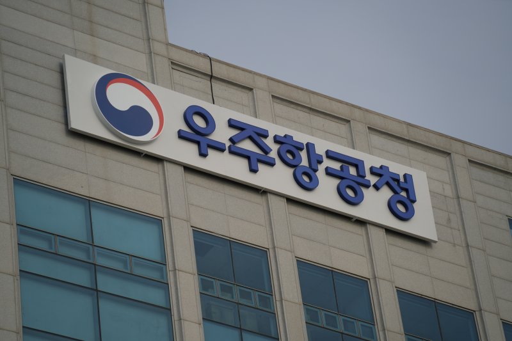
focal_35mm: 179
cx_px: 256
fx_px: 2545
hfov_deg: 11.5
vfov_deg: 7.7
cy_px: 170
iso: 100
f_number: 5.6
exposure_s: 1/800
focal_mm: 179
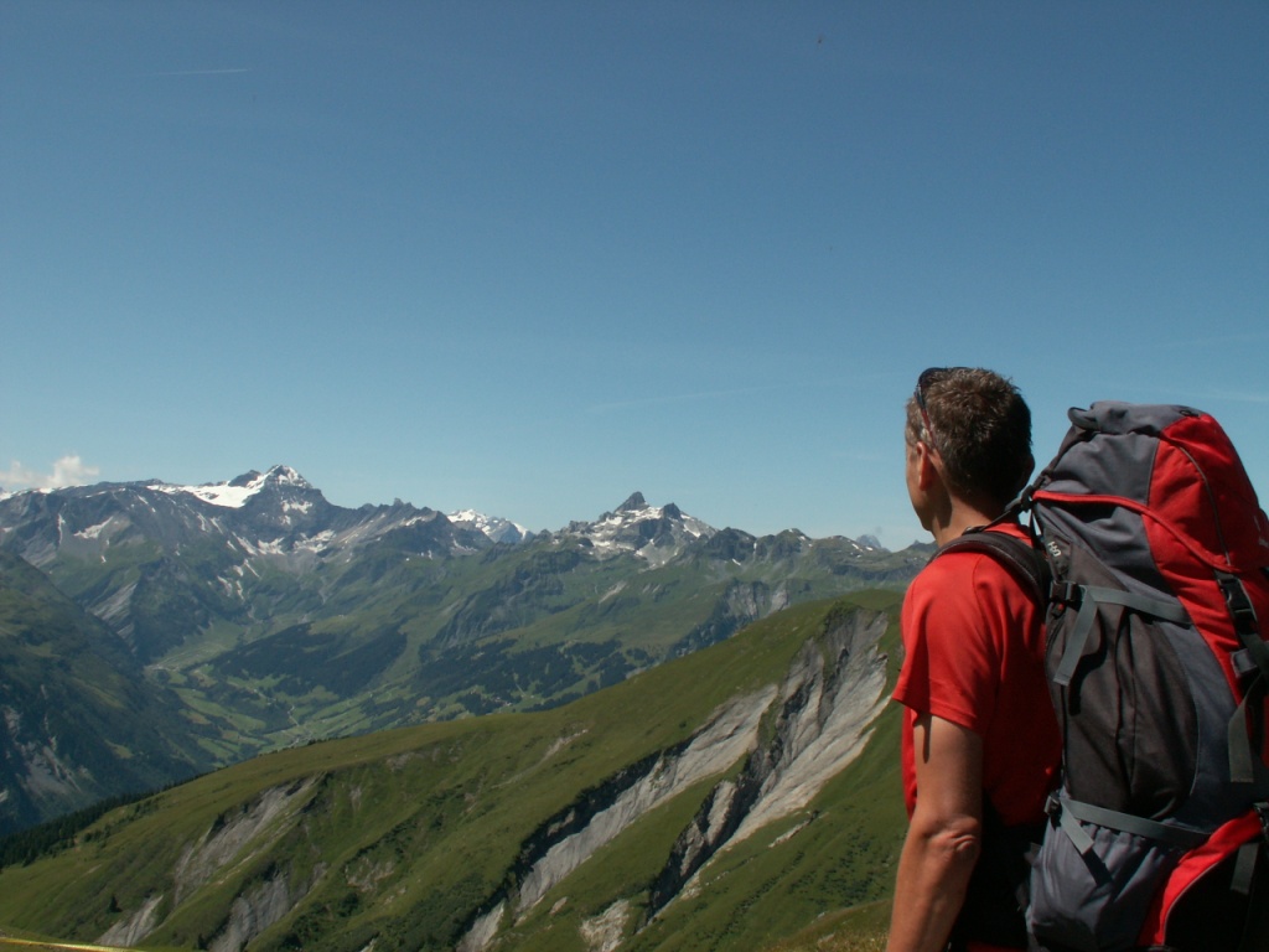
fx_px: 1283
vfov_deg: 40.7
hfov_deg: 52.6
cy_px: 476
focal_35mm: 35
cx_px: 634
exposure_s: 1/250
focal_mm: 5.86
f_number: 7.1
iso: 50
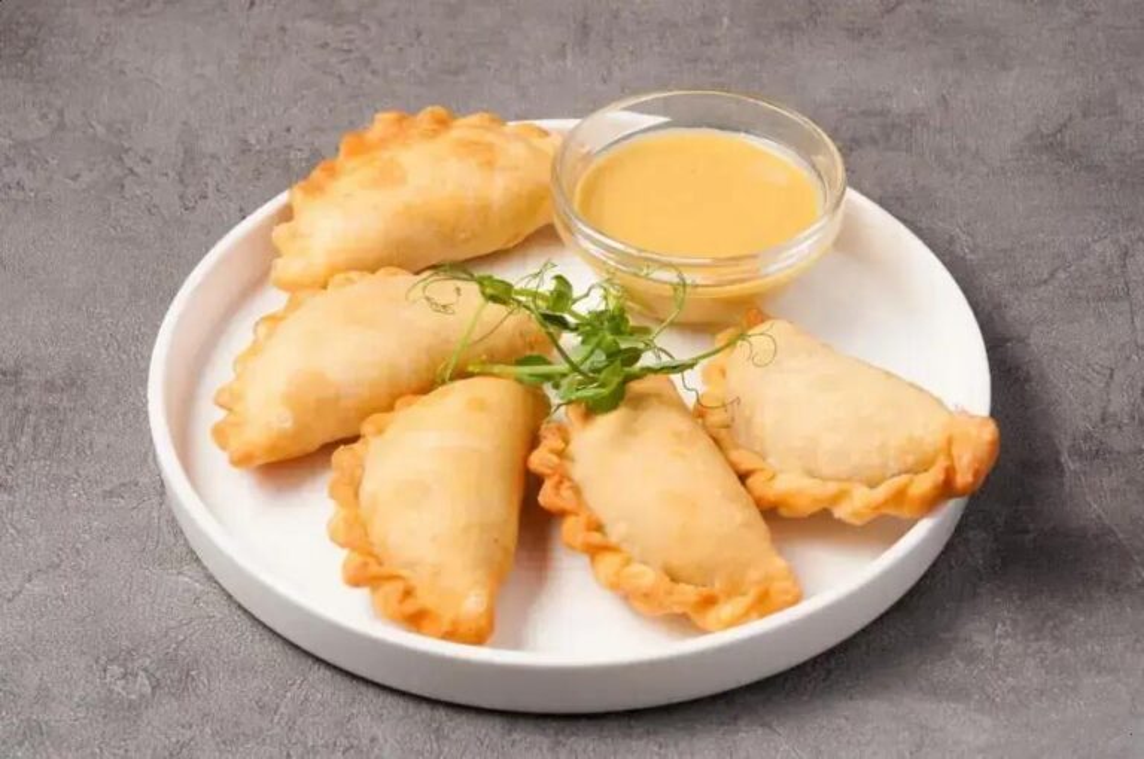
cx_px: 572
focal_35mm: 105
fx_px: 3332
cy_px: 380
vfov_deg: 13.0
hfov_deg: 19.5
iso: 200
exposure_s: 1/200
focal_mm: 70
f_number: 14
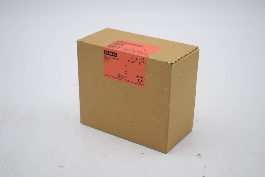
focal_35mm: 57
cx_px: 132
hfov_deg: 35.0
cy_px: 88
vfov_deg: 23.8
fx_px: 420
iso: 100
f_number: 4.8
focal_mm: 38
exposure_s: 1/45
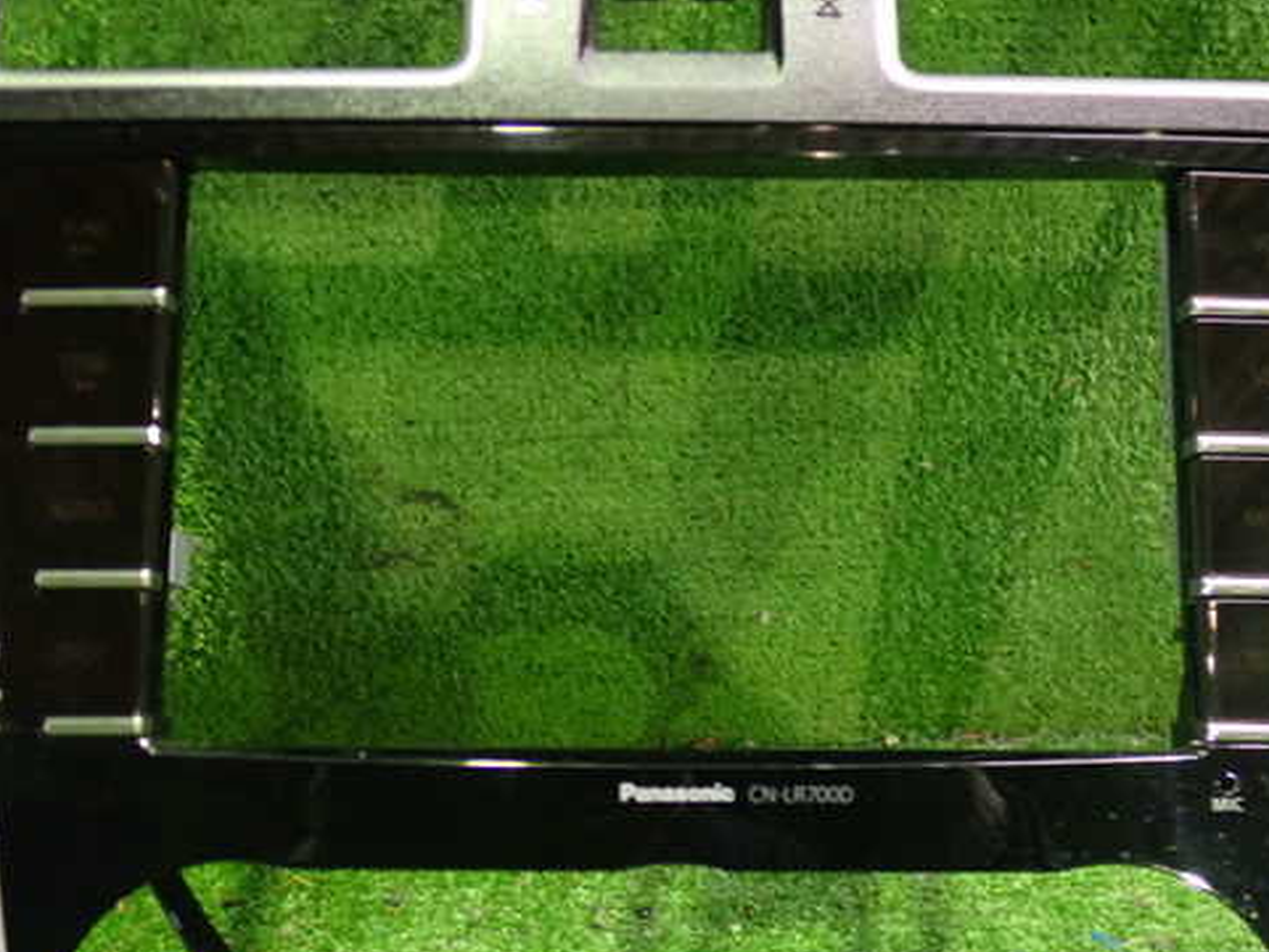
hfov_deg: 42.1
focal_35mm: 45
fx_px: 1650
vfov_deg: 32.2
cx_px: 658
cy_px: 465
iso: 800
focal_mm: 6.37
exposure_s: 1/13
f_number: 2.5
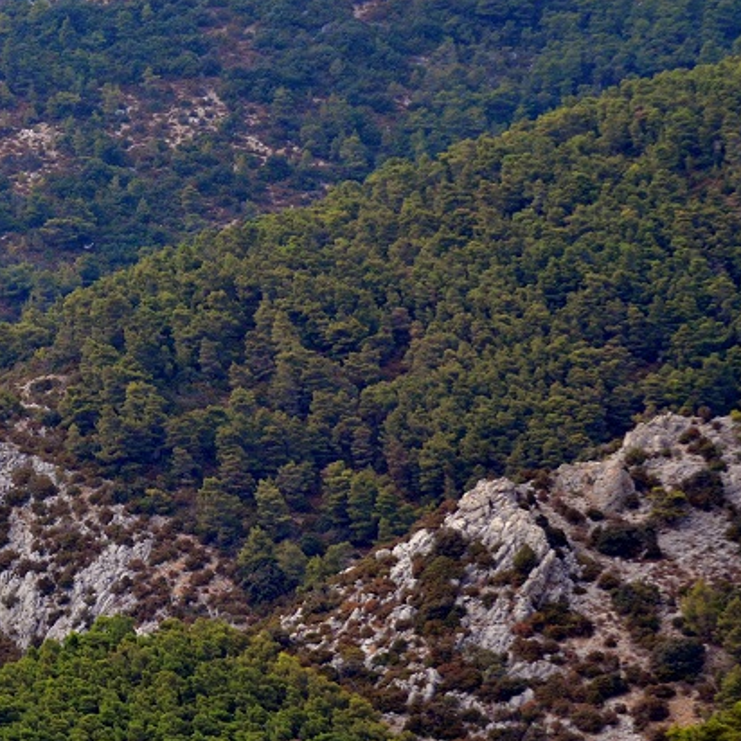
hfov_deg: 5.8
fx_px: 7241
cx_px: -25
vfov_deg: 5.9
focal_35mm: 299
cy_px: 308
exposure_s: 1/2500
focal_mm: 102
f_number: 5
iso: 640
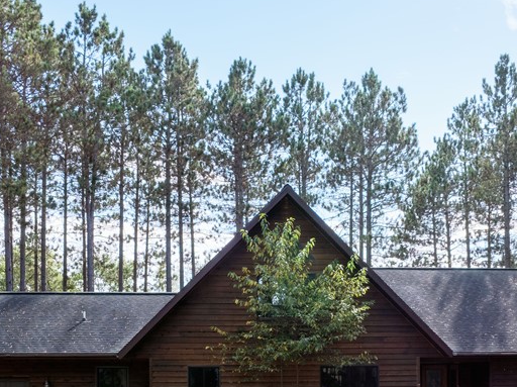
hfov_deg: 39.7
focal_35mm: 48
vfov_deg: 28.8
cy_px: 364
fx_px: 716
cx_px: 275
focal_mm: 12.29
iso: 100
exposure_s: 1/120
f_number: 6.3
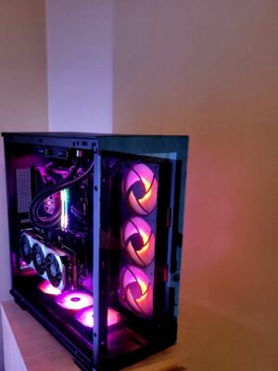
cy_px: 186
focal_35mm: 26
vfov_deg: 67.3
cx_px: 139
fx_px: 278
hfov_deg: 53.1
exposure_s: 1/33
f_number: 1.8
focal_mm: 5.4
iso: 400
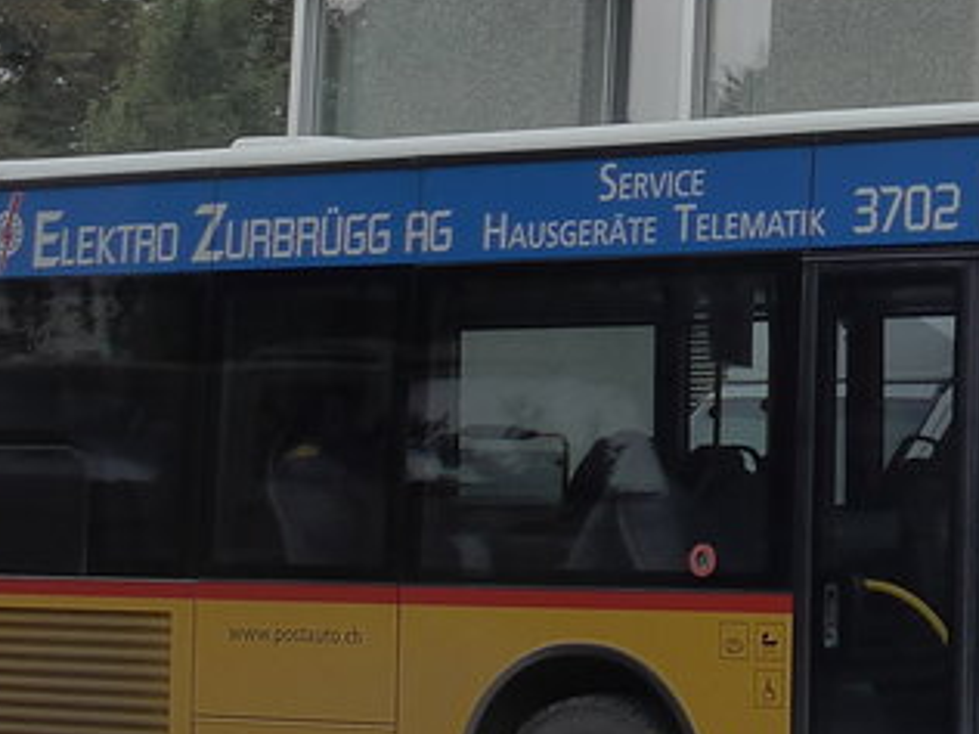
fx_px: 3648
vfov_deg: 11.4
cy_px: 108
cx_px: 1561
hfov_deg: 14.1
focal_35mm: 129
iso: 160
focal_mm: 7
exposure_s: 1/800
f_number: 3.5
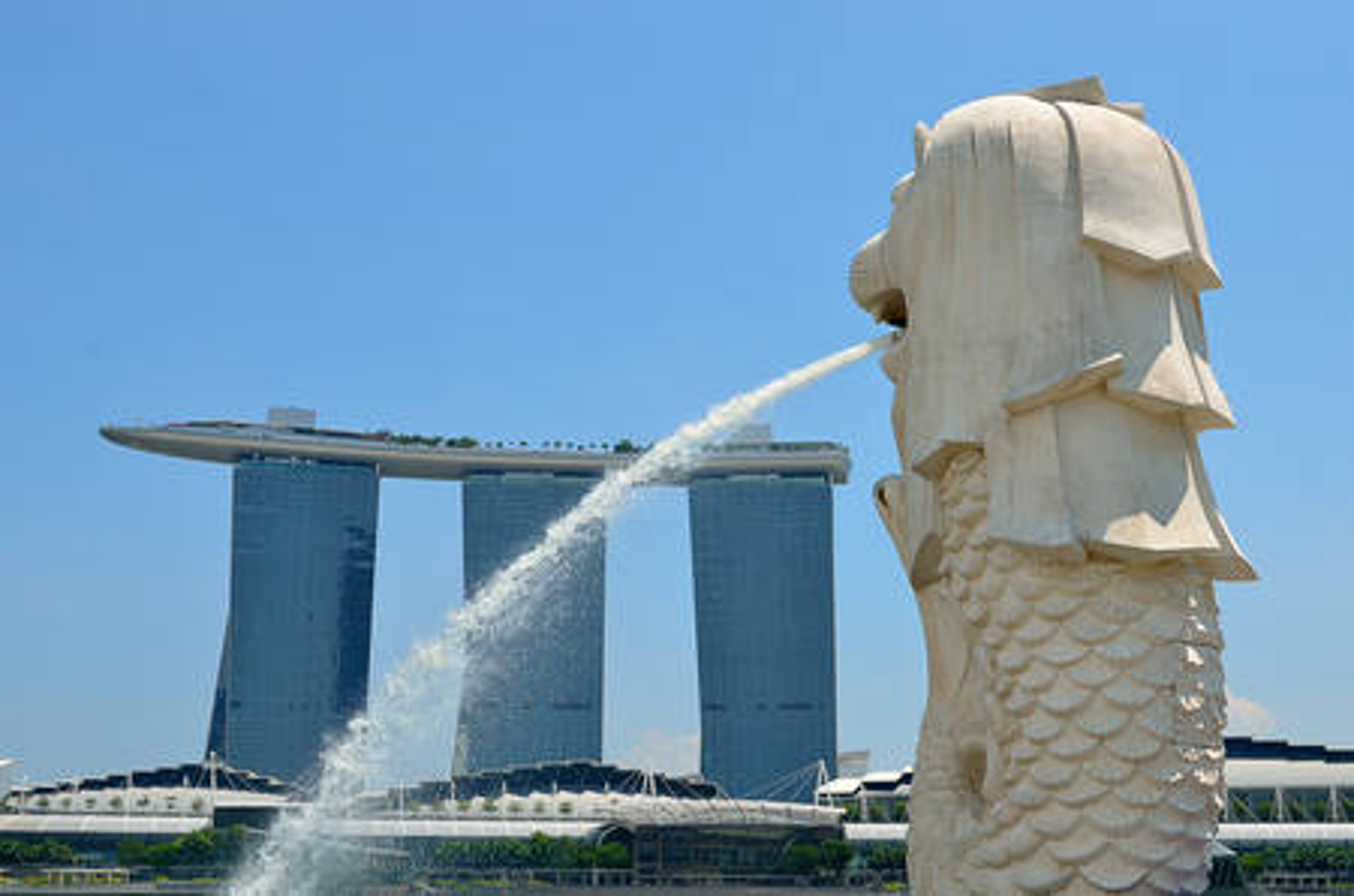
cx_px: 677
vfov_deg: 29.7
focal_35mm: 45
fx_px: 1689
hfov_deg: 43.7
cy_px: 448
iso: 100
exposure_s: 1/250
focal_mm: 30
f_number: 8
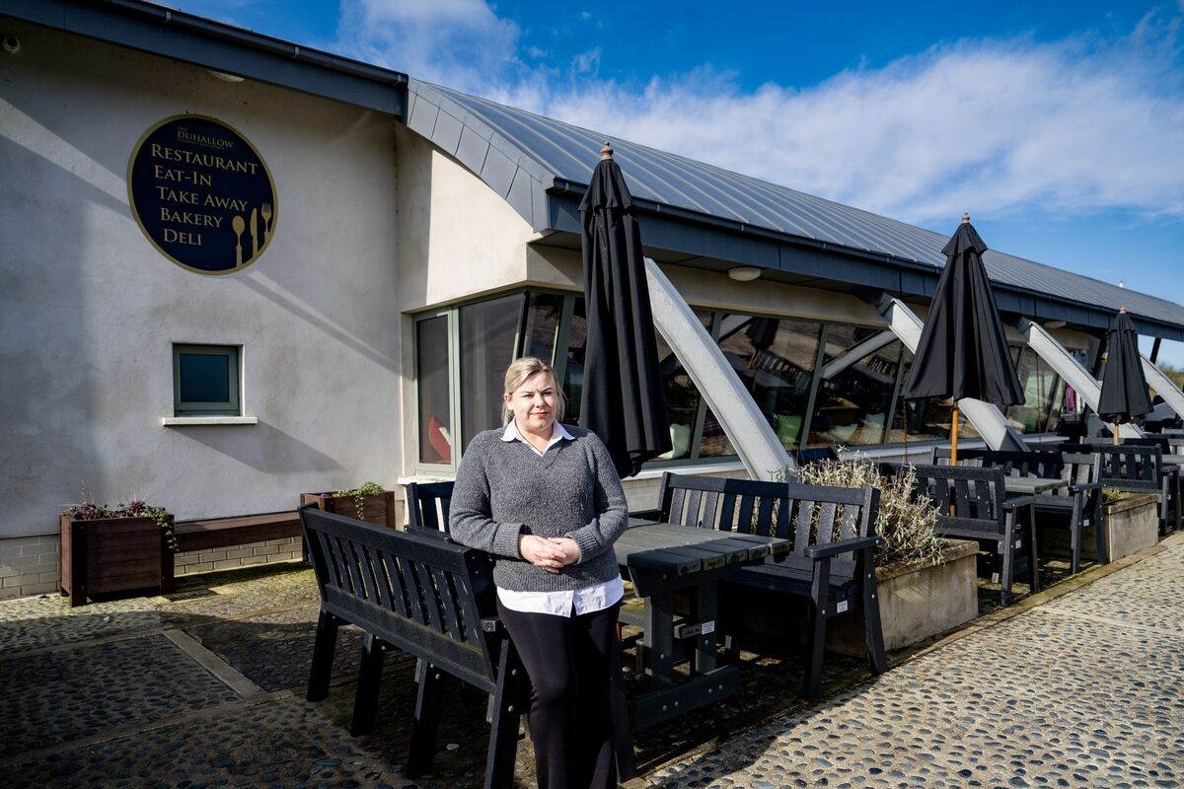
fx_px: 789
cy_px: 394
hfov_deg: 73.7
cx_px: 592
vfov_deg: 53.1
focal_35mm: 24
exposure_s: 1/800
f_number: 4.5
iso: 100
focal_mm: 24
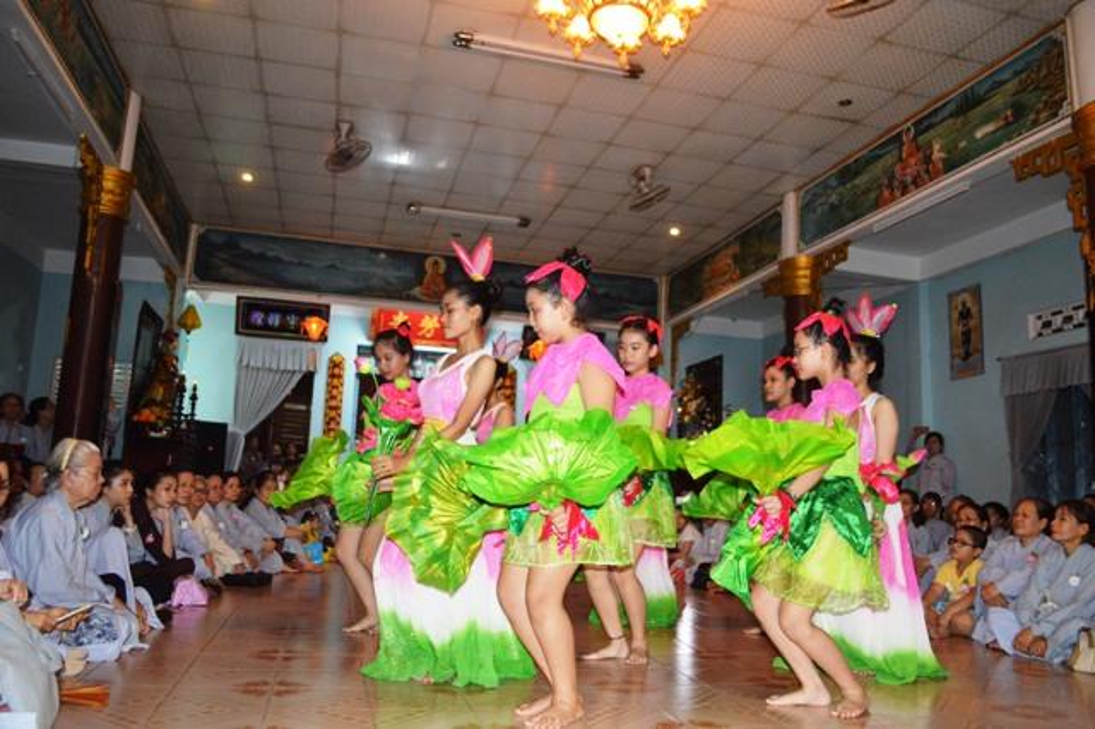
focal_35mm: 27
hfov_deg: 67.4
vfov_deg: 47.9
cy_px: 364
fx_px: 821
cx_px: 548
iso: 1800
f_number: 3.5
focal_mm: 18
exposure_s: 1/60
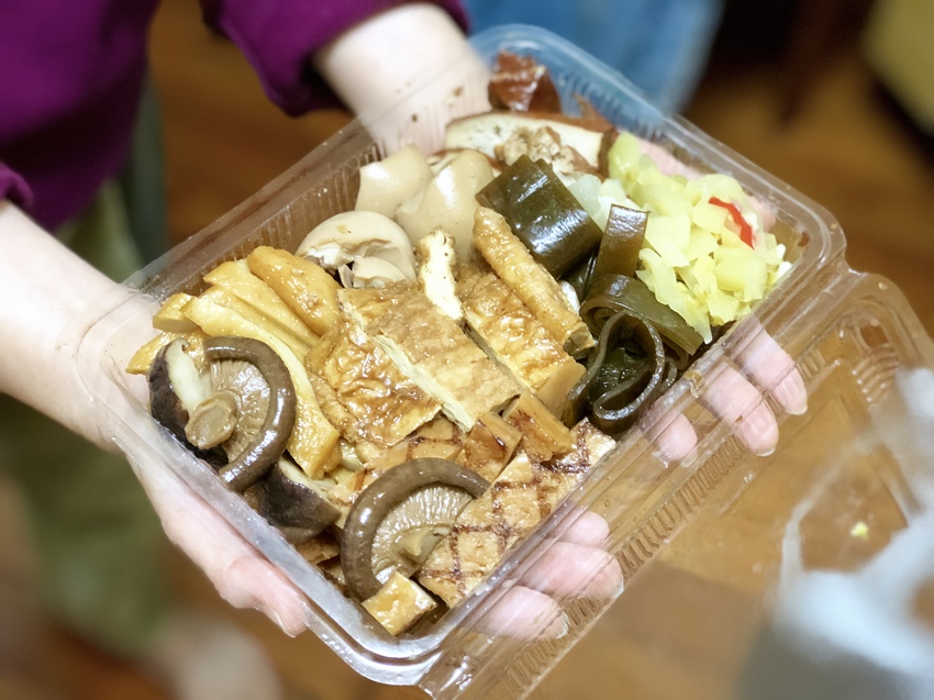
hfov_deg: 33.8
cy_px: 350
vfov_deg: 25.6
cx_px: 467
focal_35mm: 57
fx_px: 1538
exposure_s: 1/60
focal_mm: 6.6
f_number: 2.8
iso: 640
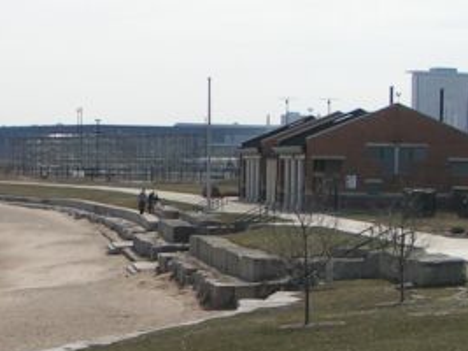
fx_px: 1541
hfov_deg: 16.9
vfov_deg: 12.9
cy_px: 272
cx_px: -4
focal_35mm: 114
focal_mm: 5.8
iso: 50
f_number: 5.6
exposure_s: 1/800
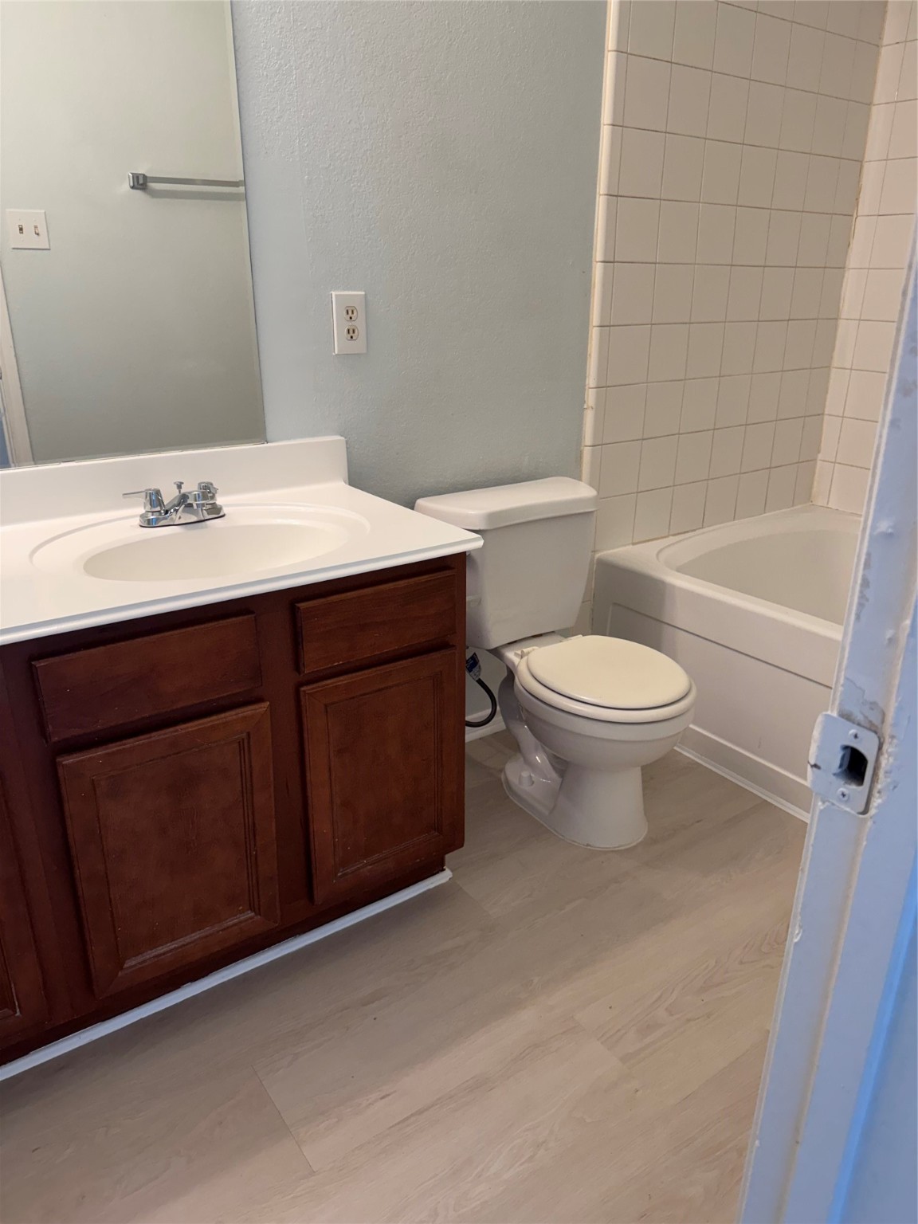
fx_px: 849
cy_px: 612
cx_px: 459
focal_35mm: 24
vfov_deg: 71.6
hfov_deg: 56.8
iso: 200
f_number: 1.78
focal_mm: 6.76
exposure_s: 1/120
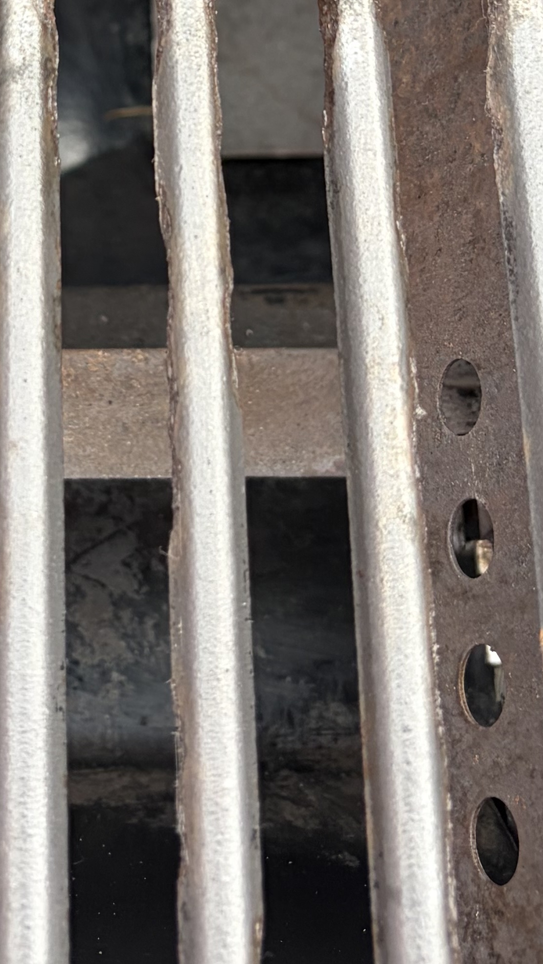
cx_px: 79
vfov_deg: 24.0
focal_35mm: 82
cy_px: -124
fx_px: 2099
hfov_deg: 14.6
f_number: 1.6
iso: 125
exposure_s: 1/121
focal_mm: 5.96
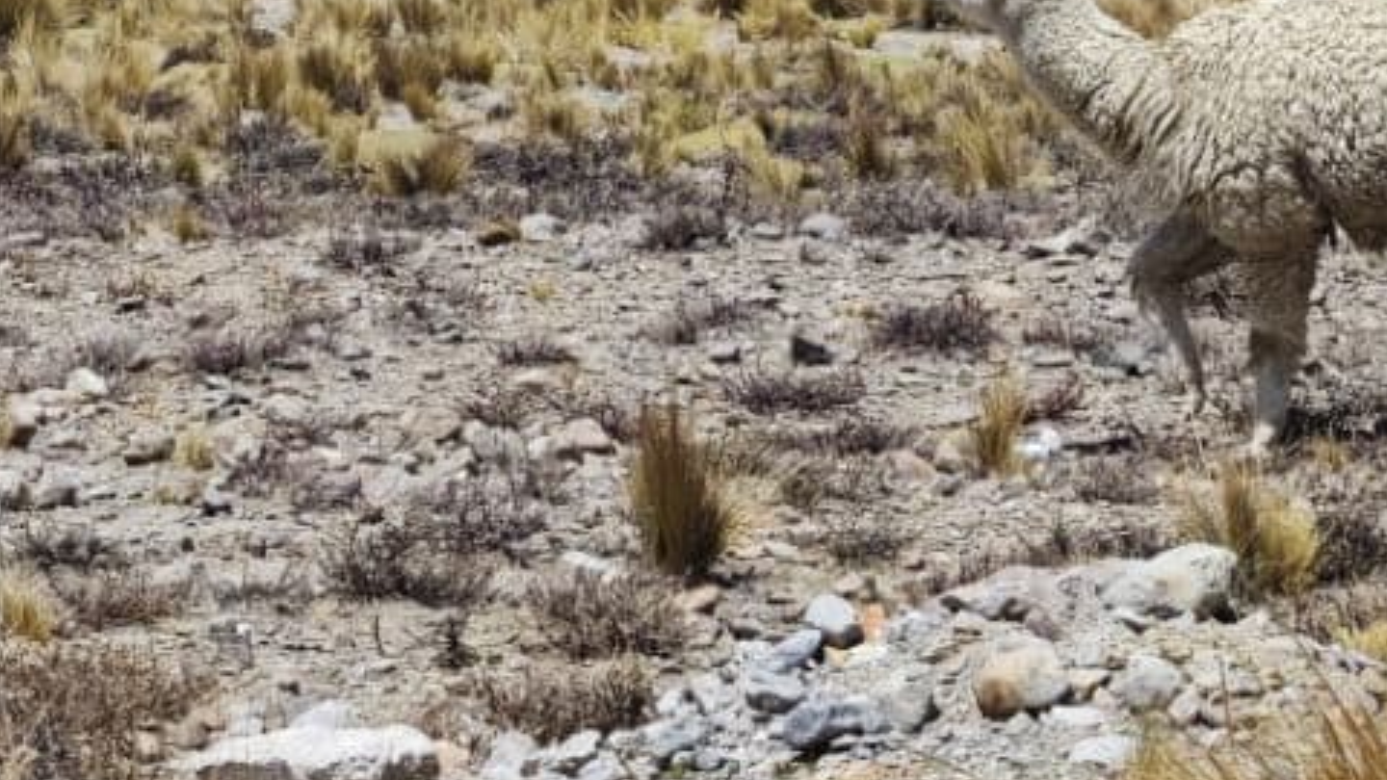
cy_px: -558
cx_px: 491
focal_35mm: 209
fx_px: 7687
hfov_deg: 10.3
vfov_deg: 5.7
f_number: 2
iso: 50
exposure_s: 1/1967
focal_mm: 8.72
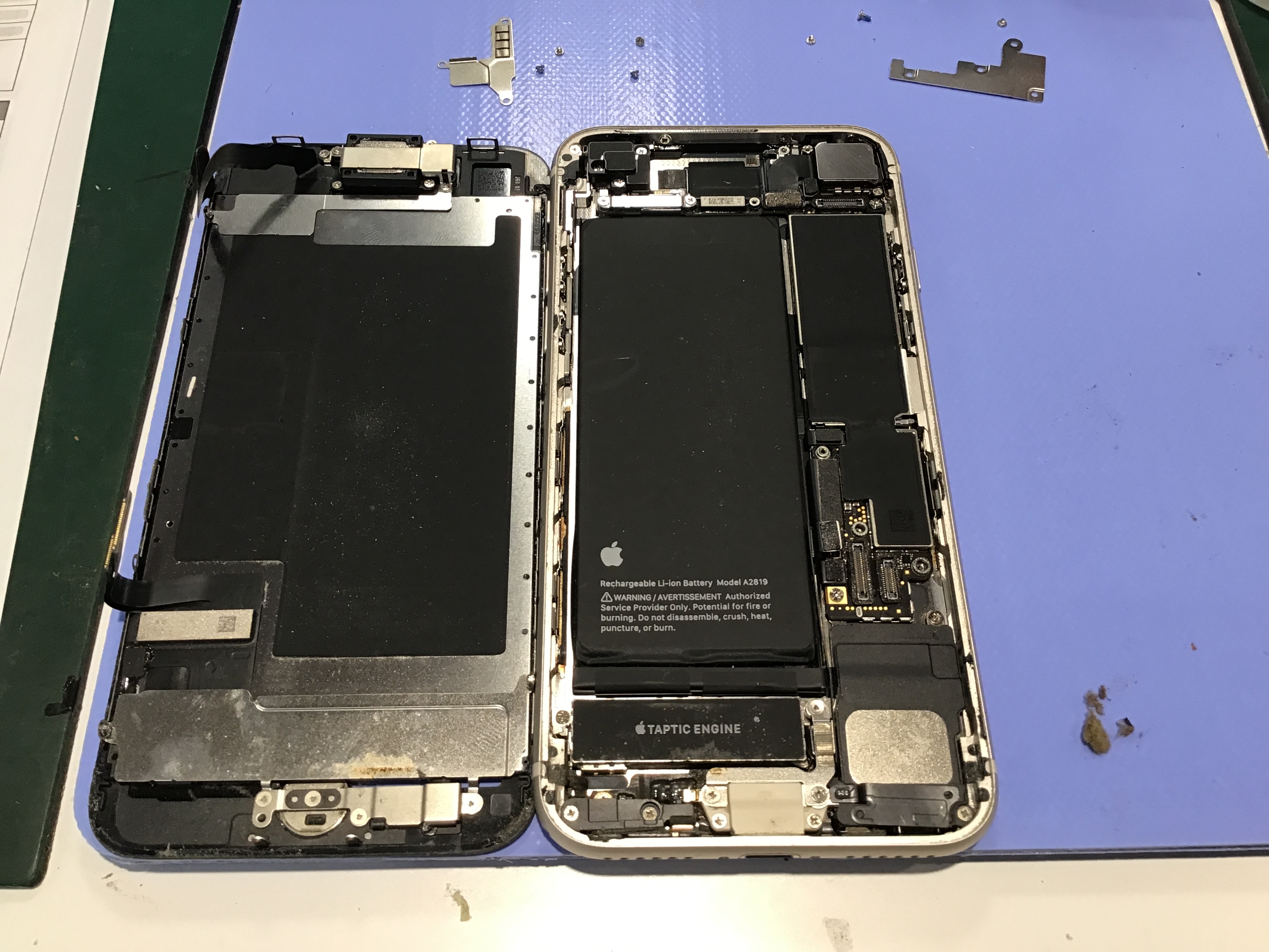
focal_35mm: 31
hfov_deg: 58.4
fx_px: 1136
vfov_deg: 45.4
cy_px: 476
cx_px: 634
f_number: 2.4
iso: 32
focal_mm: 3.3
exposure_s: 1/30
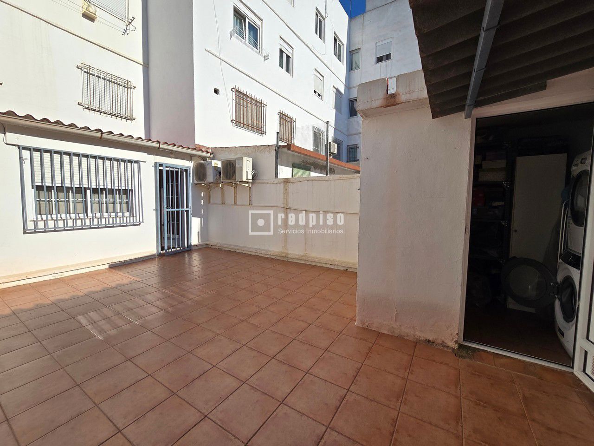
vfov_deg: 89.9
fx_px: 223
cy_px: 223
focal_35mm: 13
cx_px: 297
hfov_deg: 106.2
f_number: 2.2
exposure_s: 1/2708
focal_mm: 2.2
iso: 50
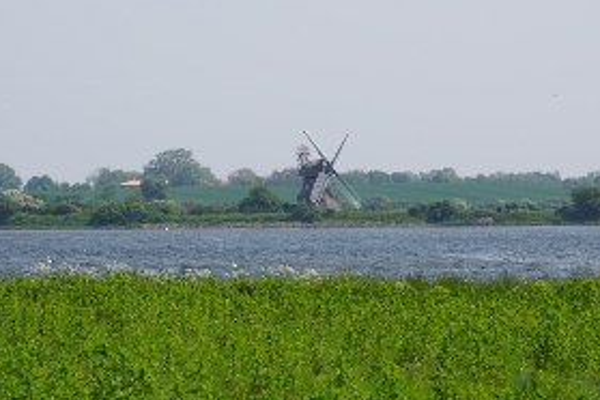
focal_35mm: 291
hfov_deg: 7.1
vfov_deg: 4.7
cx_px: 204
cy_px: 210
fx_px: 4845
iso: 100
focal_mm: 135
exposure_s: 1/320
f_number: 8
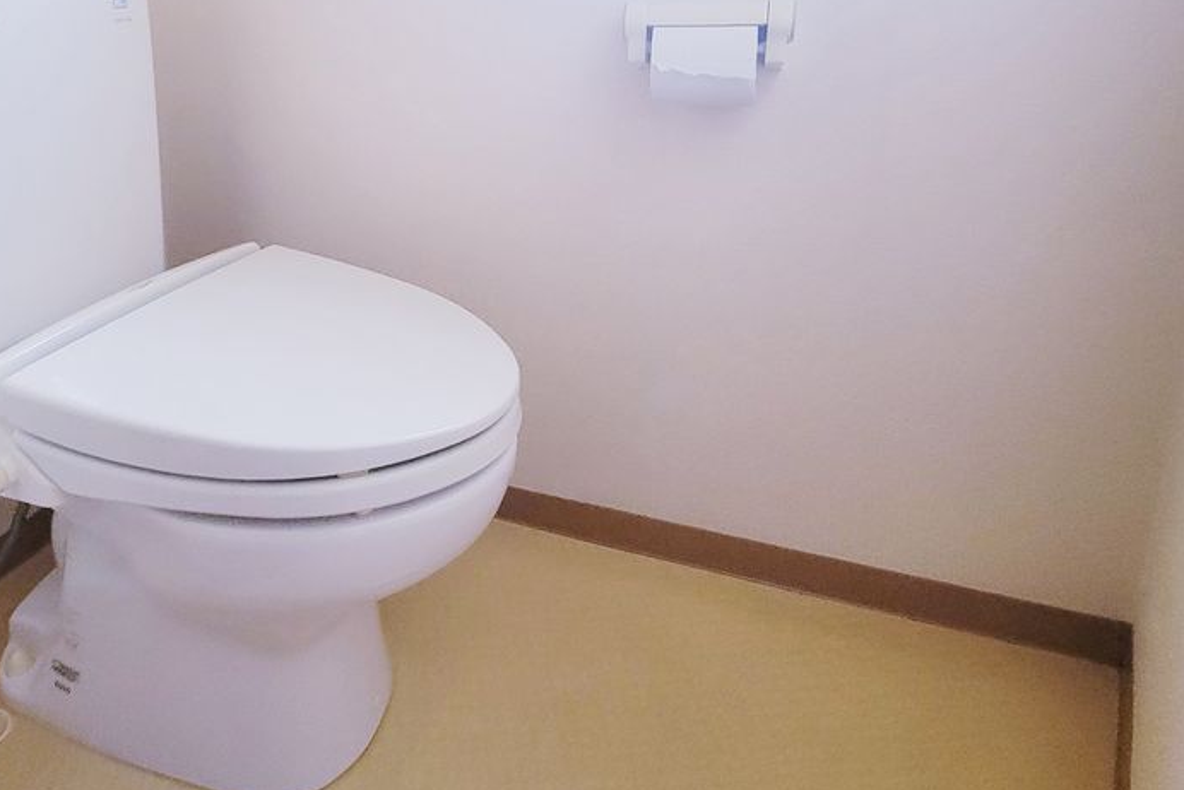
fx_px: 658
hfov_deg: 82.4
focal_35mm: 20
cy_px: 169
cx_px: 447
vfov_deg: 57.8
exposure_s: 1/50
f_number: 2.2
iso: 400
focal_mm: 2.2
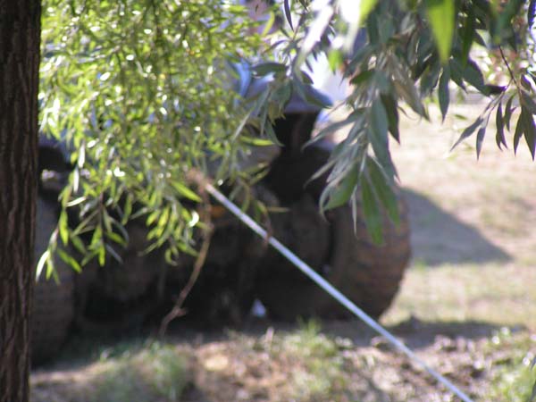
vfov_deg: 4.6
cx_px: 268
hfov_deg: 6.1
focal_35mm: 326
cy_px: 201
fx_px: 5048
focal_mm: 49.8
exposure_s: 1/500
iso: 125
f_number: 3.5
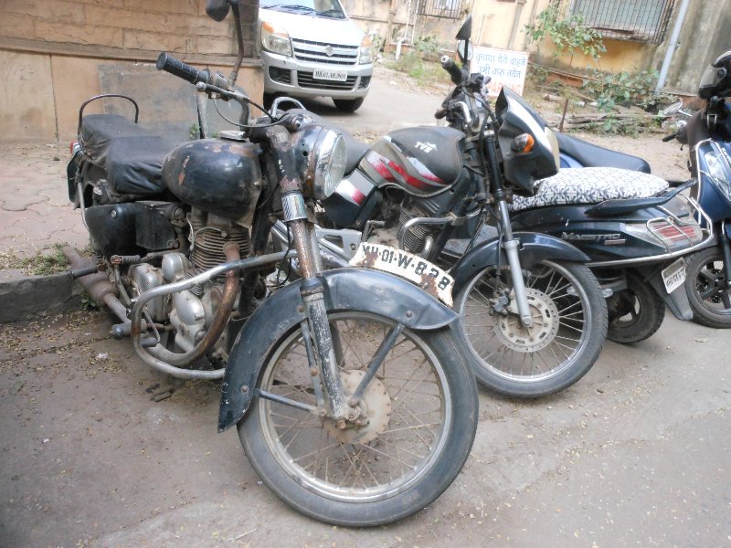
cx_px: 366
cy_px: 274
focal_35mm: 28
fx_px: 591
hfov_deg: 63.4
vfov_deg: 49.7
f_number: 3.7
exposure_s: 1/160
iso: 400
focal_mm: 5
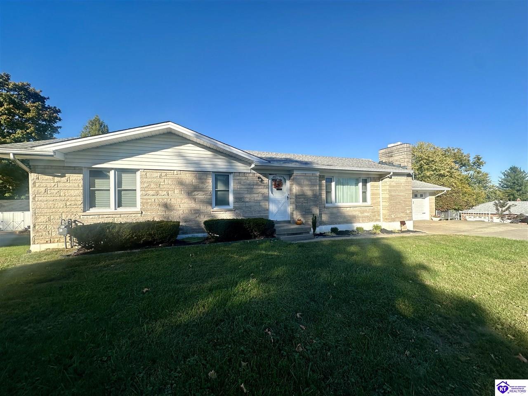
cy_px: 198
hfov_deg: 102.1
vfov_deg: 85.7
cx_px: 264
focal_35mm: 14
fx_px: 214
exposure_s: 1/1511
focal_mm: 2.22
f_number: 2.2
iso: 40
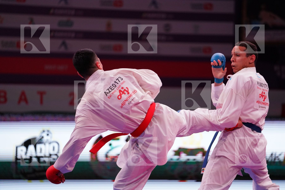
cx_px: 142
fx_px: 1583
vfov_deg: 6.9
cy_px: 95
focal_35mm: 200
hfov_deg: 10.3
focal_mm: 200
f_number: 2.8
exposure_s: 1/1000
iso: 3200
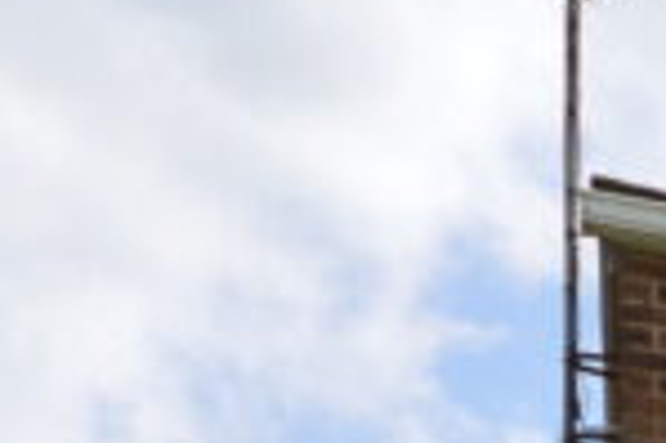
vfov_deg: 10.6
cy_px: 1175
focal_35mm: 103
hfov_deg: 13.9
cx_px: 1609
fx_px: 1903
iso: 100
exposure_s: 1/200
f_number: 7.1
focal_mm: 10
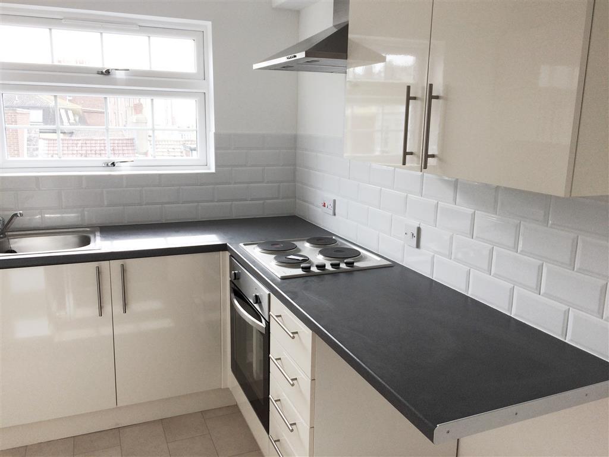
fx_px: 510
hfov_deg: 61.7
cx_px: 304
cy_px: 228
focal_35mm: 29
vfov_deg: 48.2
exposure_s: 1/255
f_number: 2.2
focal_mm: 4.15
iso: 32
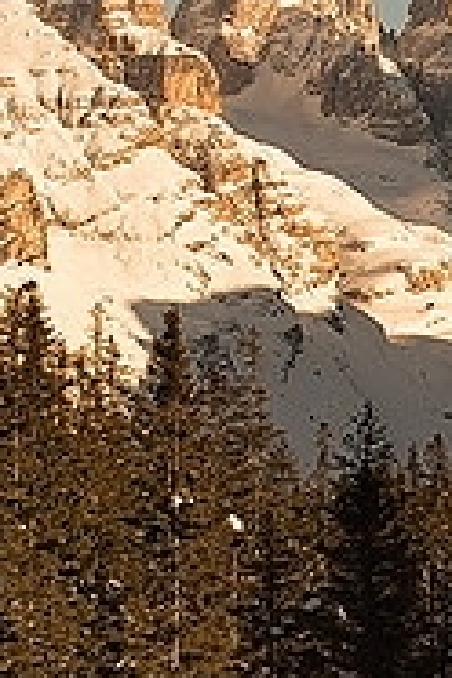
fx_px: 4972
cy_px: 505
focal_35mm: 264
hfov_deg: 5.1
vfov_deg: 7.8
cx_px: 955
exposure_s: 1/400
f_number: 11
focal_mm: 48
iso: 200
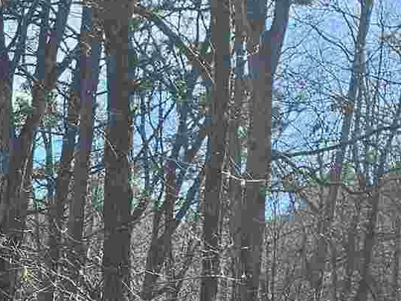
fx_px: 1519
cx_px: -646
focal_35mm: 131
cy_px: 780
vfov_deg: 9.7
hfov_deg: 11.5
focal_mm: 6.3
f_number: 1.7
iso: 16
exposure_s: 1/250
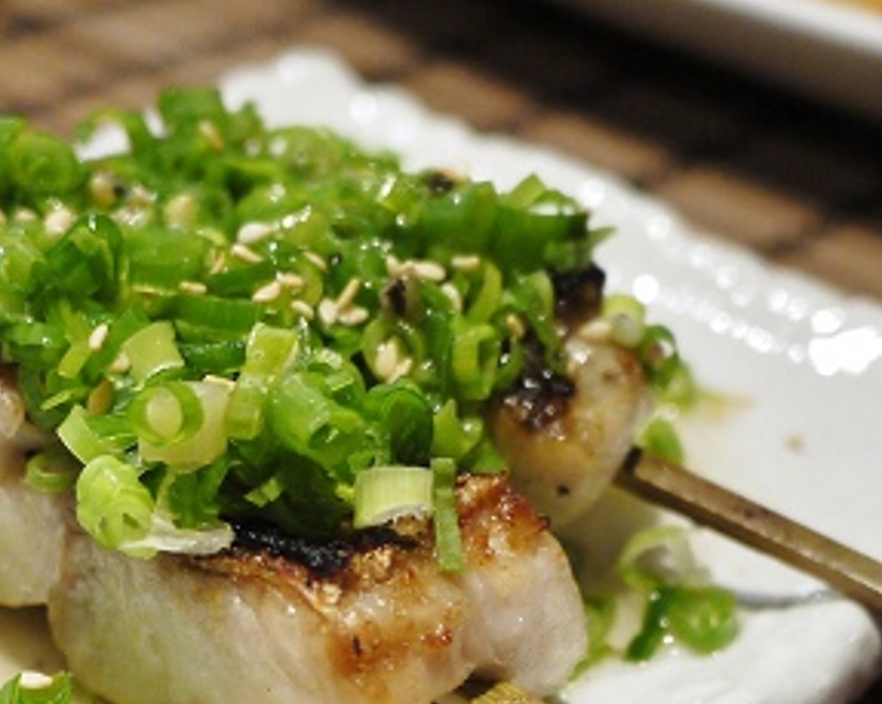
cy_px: 673
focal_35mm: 61
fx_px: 1591
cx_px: 390
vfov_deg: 24.0
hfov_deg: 31.0
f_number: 2.5
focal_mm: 14
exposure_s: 1/25
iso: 400
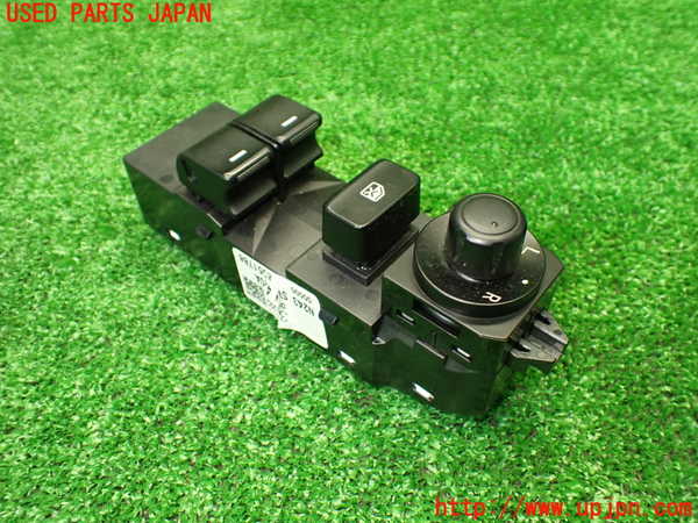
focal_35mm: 30
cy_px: 262
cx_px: 349
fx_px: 605
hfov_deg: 60.0
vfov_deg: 46.8
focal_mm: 5.4
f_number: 2.3
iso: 800
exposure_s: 1/125
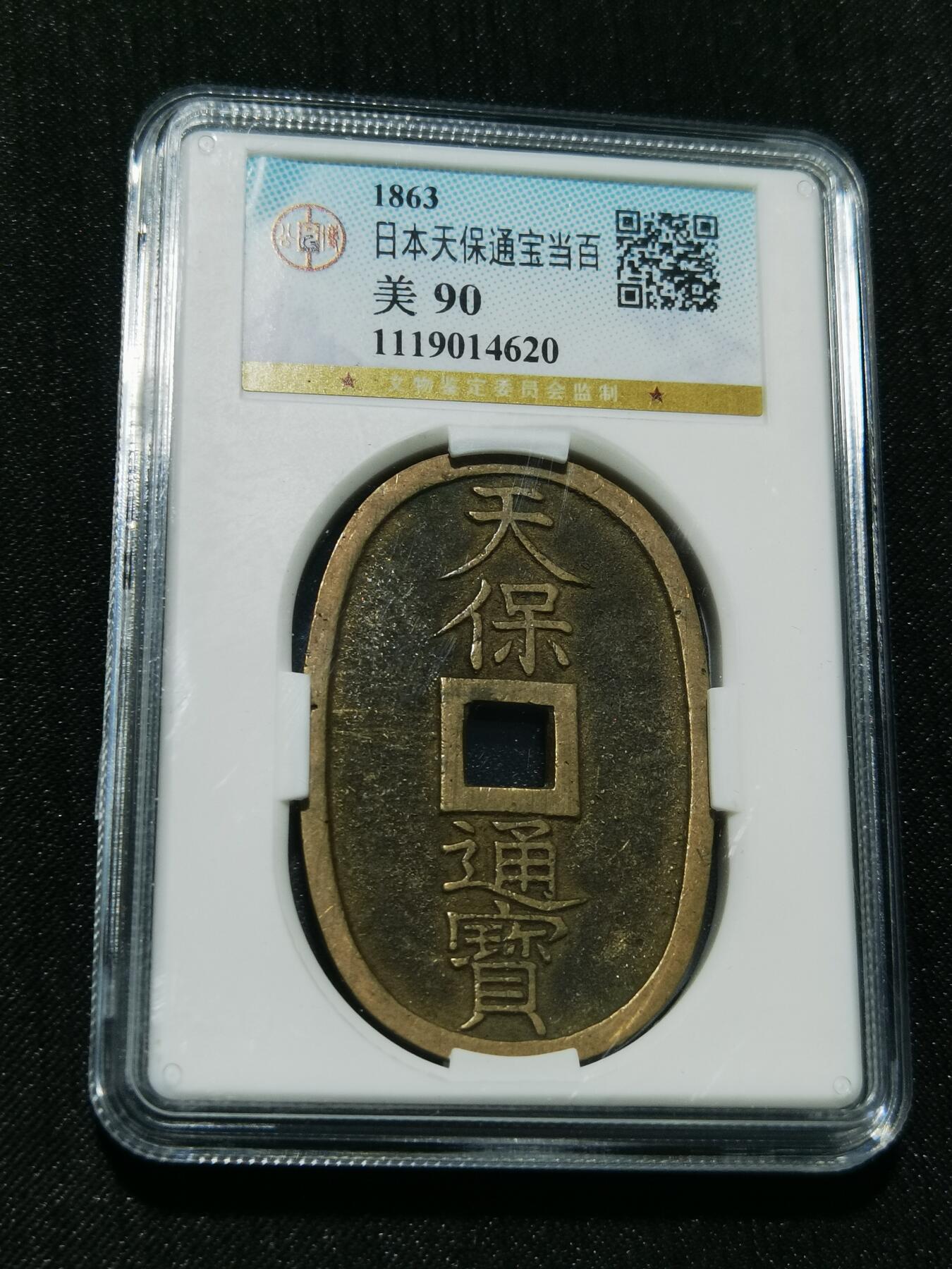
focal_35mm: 60
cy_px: 634
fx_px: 2200
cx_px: 476
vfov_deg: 32.2
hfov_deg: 24.4
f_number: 1.9
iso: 80
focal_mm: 6.67
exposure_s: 1/100
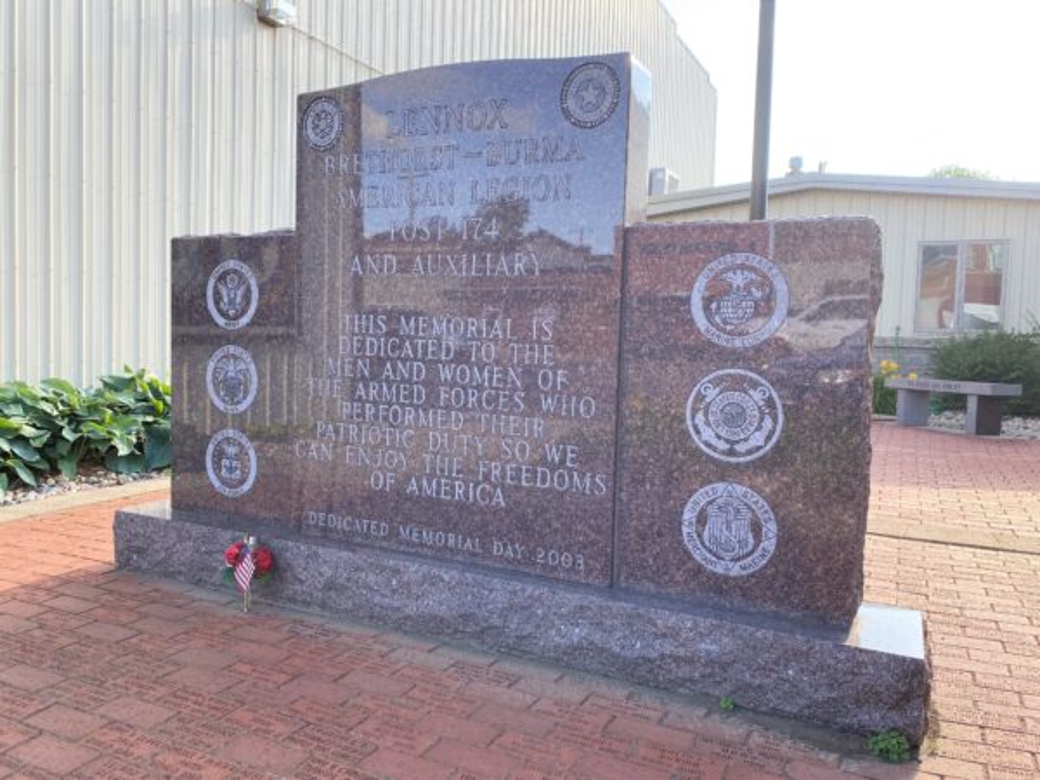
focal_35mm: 26
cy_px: 390
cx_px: 520
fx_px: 781
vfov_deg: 53.1
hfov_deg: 67.3
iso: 32
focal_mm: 4.25
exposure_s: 1/465
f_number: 1.8
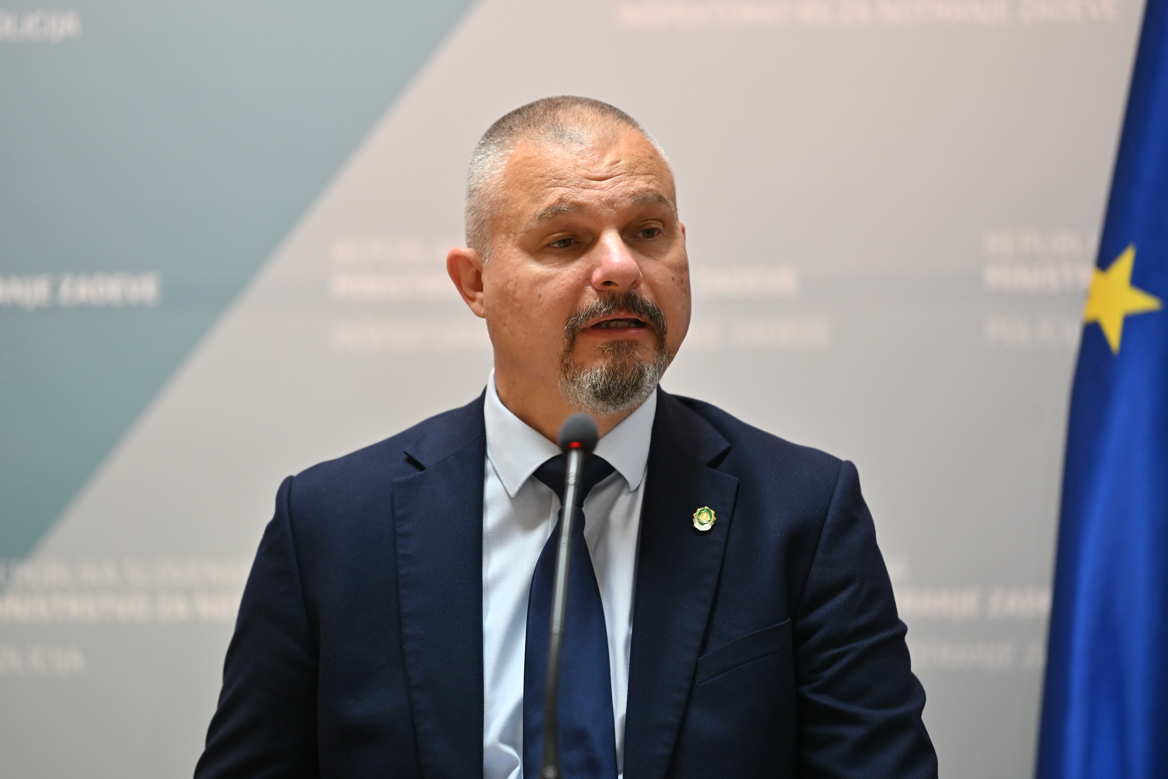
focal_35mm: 200
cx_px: 584
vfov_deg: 6.9
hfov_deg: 10.3
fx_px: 6488
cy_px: 390
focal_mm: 200
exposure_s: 1/400
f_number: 2.8
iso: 1600
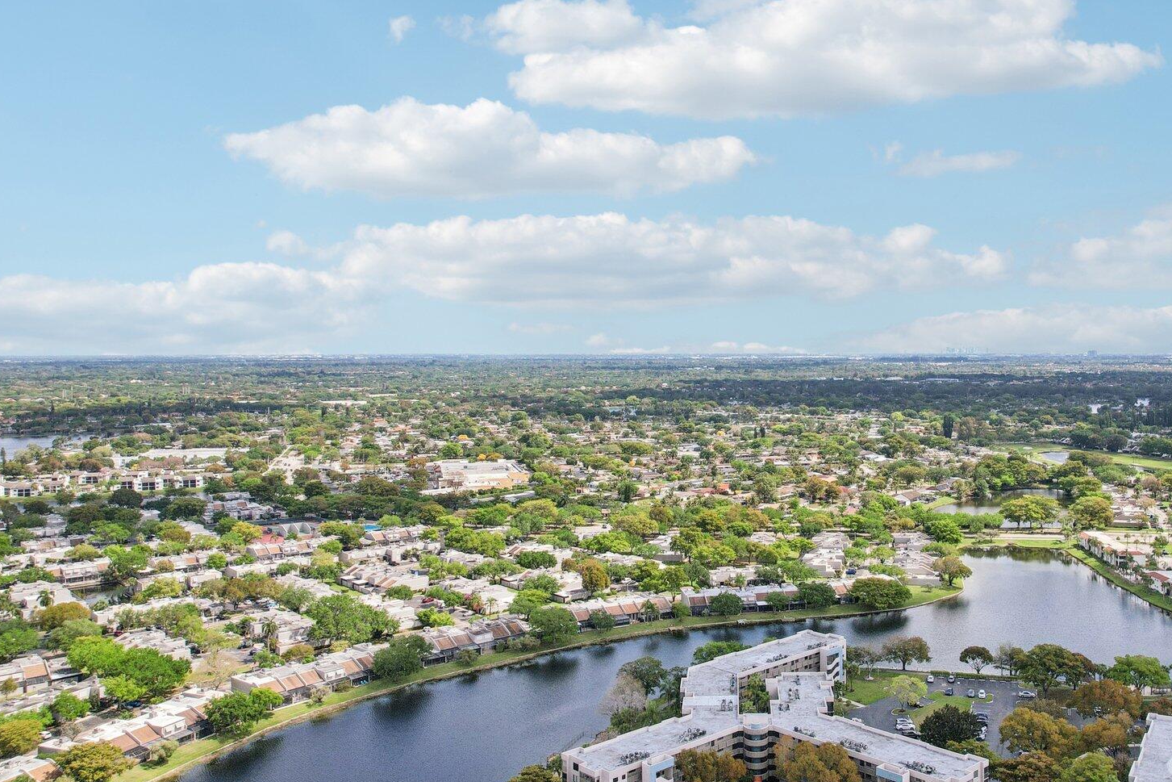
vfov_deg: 42.3
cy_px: 343
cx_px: 753
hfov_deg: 59.3
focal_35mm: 31
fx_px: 1009
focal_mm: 8.4
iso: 130
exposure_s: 1/3000
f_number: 2.8
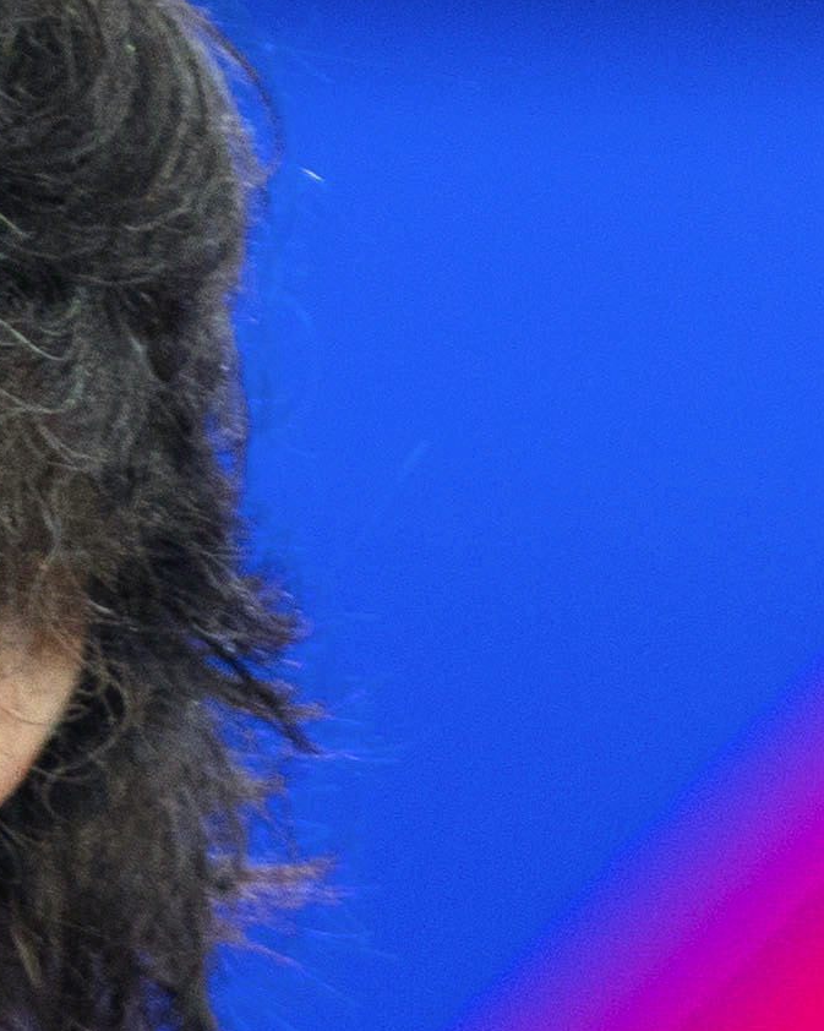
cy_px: 938
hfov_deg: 1.2
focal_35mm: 1338
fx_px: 40810
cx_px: -1672
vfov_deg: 1.4
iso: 1000
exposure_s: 1/400
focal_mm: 200
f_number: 3.5
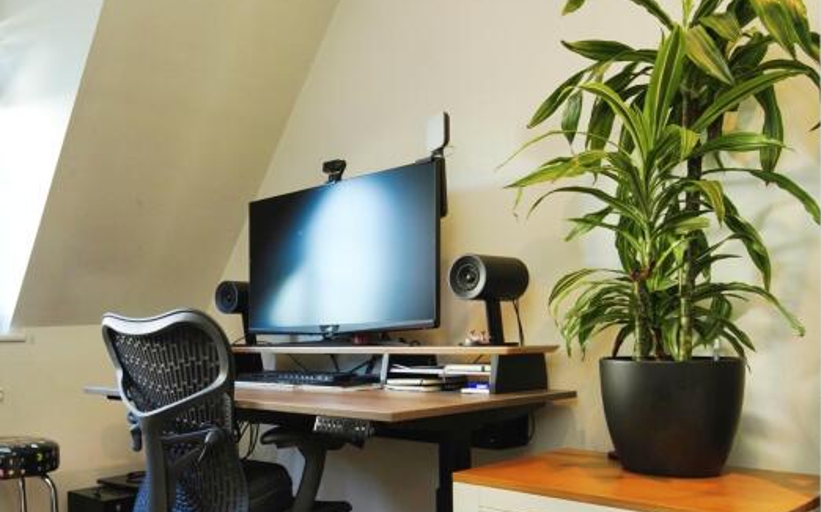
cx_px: 226
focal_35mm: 34
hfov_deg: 54.6
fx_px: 761
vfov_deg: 36.1
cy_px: 401
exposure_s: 1/20
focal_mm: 17
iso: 640
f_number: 8
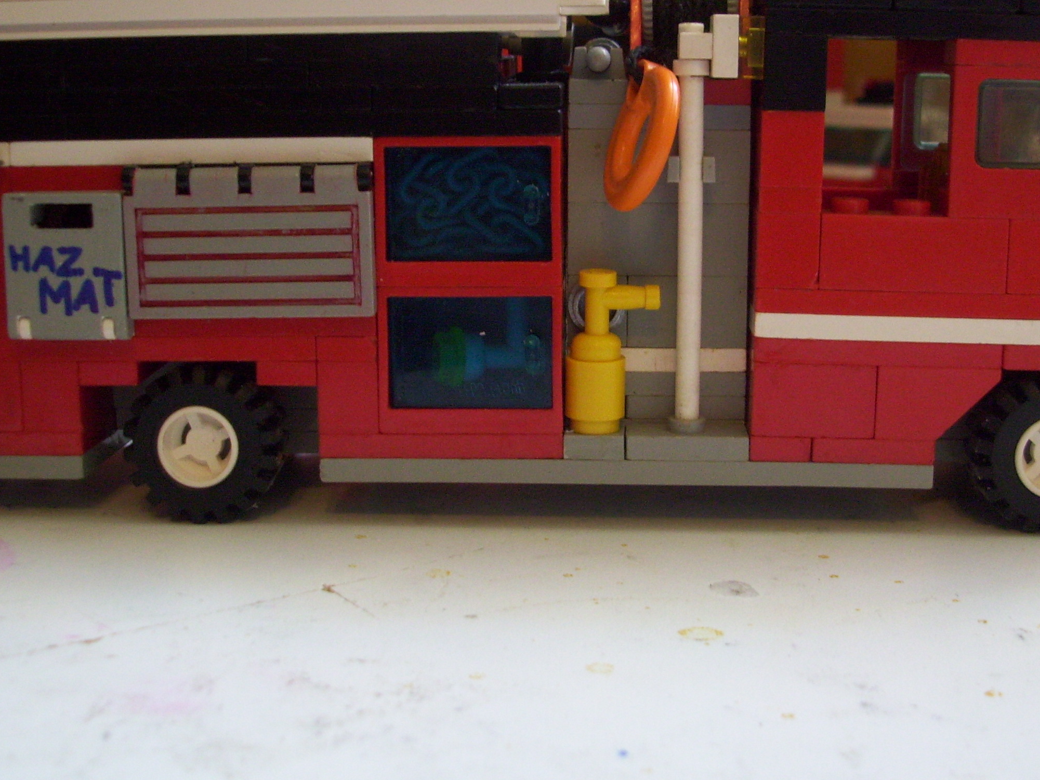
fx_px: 1683
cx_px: 569
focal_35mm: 56
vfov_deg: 26.0
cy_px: 285
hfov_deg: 34.3
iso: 160
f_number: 2.9
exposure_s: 1/13
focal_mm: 5.7
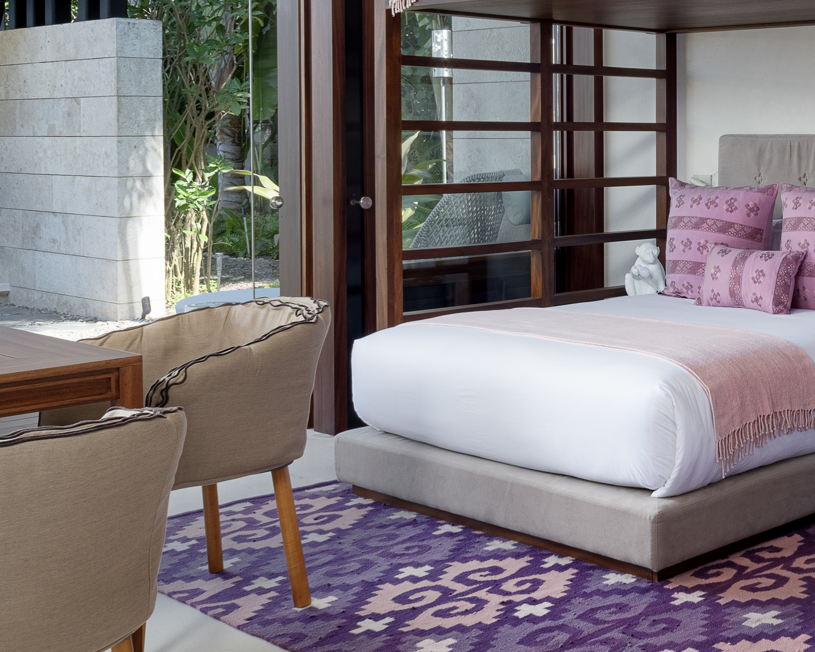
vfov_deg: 28.2
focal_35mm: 53
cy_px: 164
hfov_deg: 32.5
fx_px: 1278
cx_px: 817
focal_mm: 20
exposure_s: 1/80
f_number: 13
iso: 320
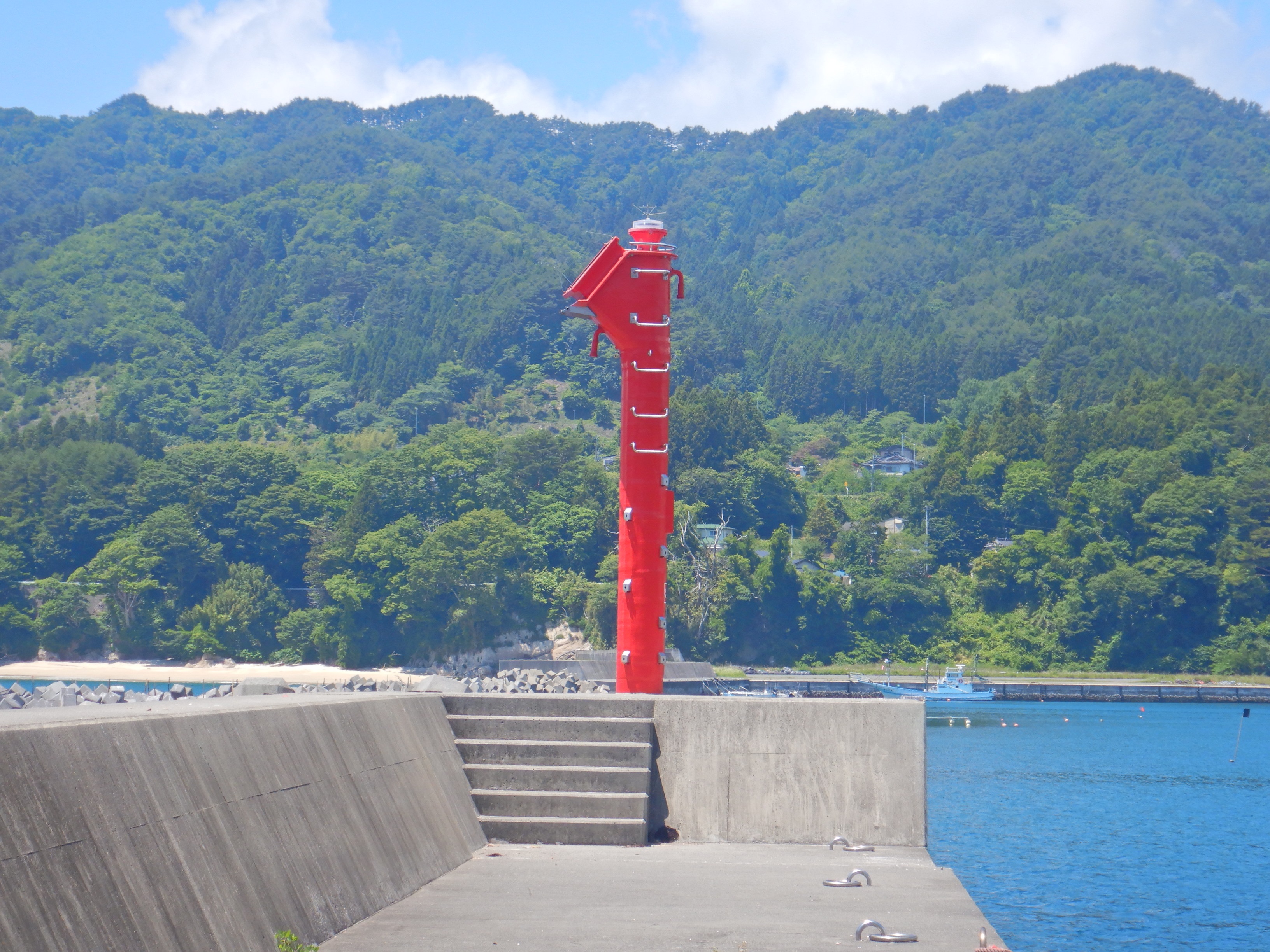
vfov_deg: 16.1
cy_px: 476
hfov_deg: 21.3
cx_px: 635
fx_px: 3375
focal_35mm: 92
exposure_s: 1/400
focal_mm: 16.6
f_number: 4.7
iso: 125
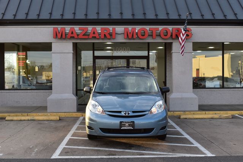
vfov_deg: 29.8
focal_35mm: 45
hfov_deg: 43.6
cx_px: 122
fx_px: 304
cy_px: 81
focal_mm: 30
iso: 400
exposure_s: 1/100
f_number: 9
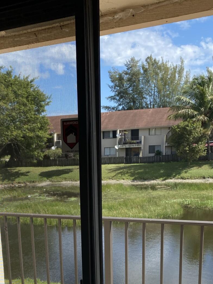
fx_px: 410
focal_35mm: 50
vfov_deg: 36.1
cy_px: 251
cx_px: 51
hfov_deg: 28.6
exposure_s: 1/1996
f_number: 1.8
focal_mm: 4.25
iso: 32
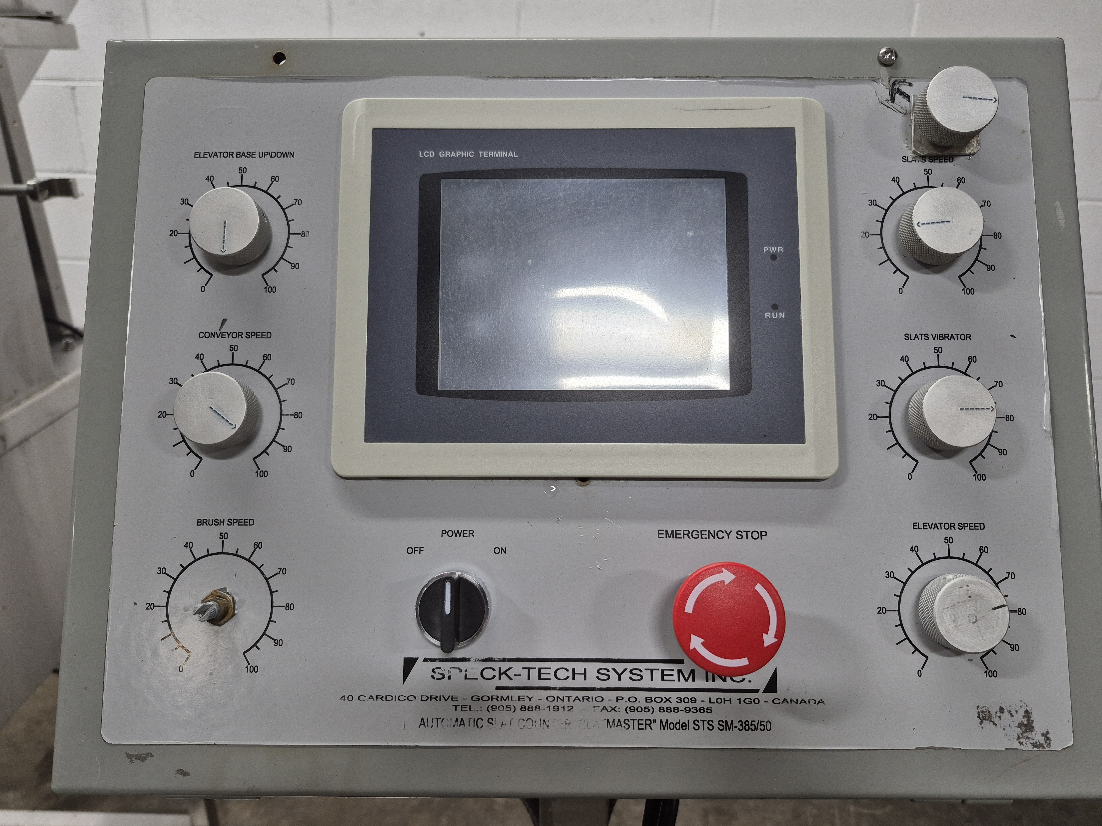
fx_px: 732
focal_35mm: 23
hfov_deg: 73.9
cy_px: 413
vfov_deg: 58.9
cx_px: 551
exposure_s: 1/120
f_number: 1.8
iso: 125
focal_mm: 5.4
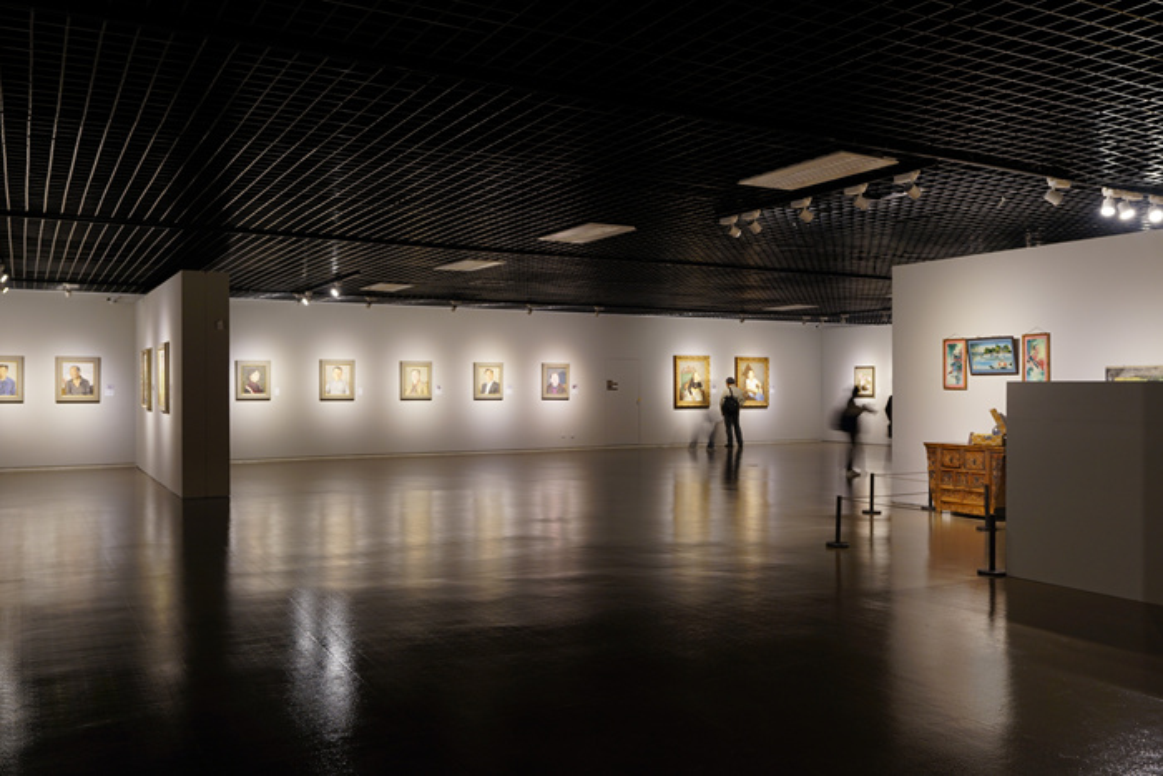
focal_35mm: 30
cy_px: 388
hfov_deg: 61.9
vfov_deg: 43.6
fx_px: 969
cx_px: 582
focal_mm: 30
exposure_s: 1
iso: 100
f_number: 8
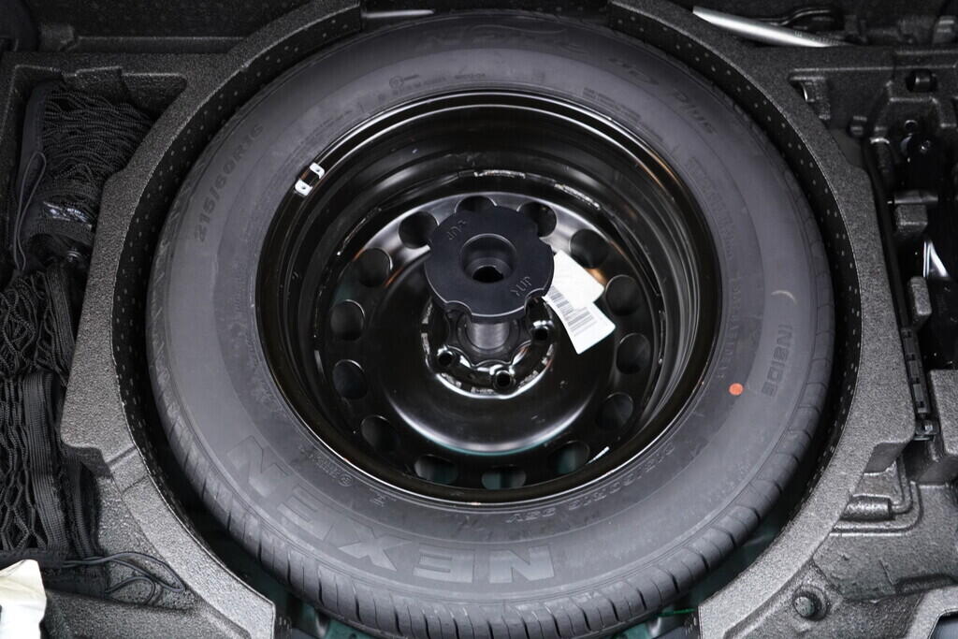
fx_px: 958
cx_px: 479
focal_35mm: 36
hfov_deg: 53.1
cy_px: 320
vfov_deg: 36.9
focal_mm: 24
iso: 1000
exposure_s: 1/40
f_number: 2.8
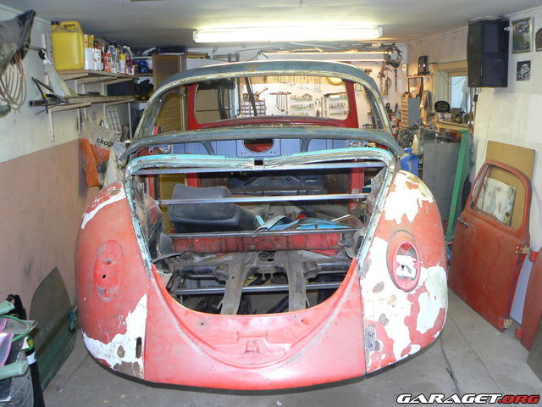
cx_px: 271
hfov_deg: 51.4
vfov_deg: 39.7
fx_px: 564
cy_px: 204
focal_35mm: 36
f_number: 2.8
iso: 160
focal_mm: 6
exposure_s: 1/30
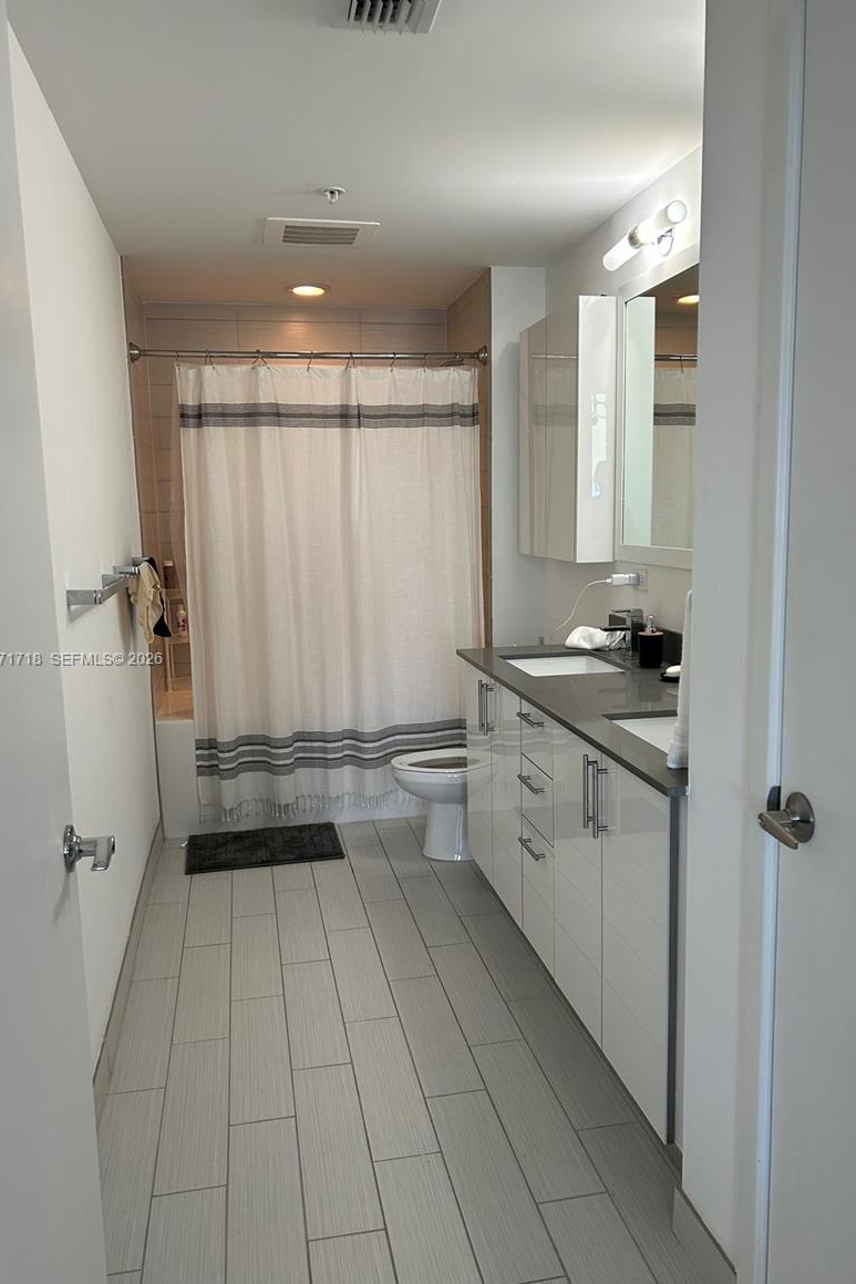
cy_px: 660
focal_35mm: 28
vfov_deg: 65.5
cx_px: 456
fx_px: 998
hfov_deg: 46.4
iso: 100
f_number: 1.5
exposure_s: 1/120
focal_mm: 5.7
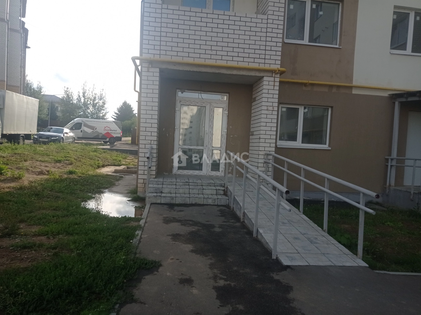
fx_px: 340
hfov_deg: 63.5
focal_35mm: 28
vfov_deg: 49.7
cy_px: 158
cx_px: 210
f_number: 1.79
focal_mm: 4.74
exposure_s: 1/1880
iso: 101
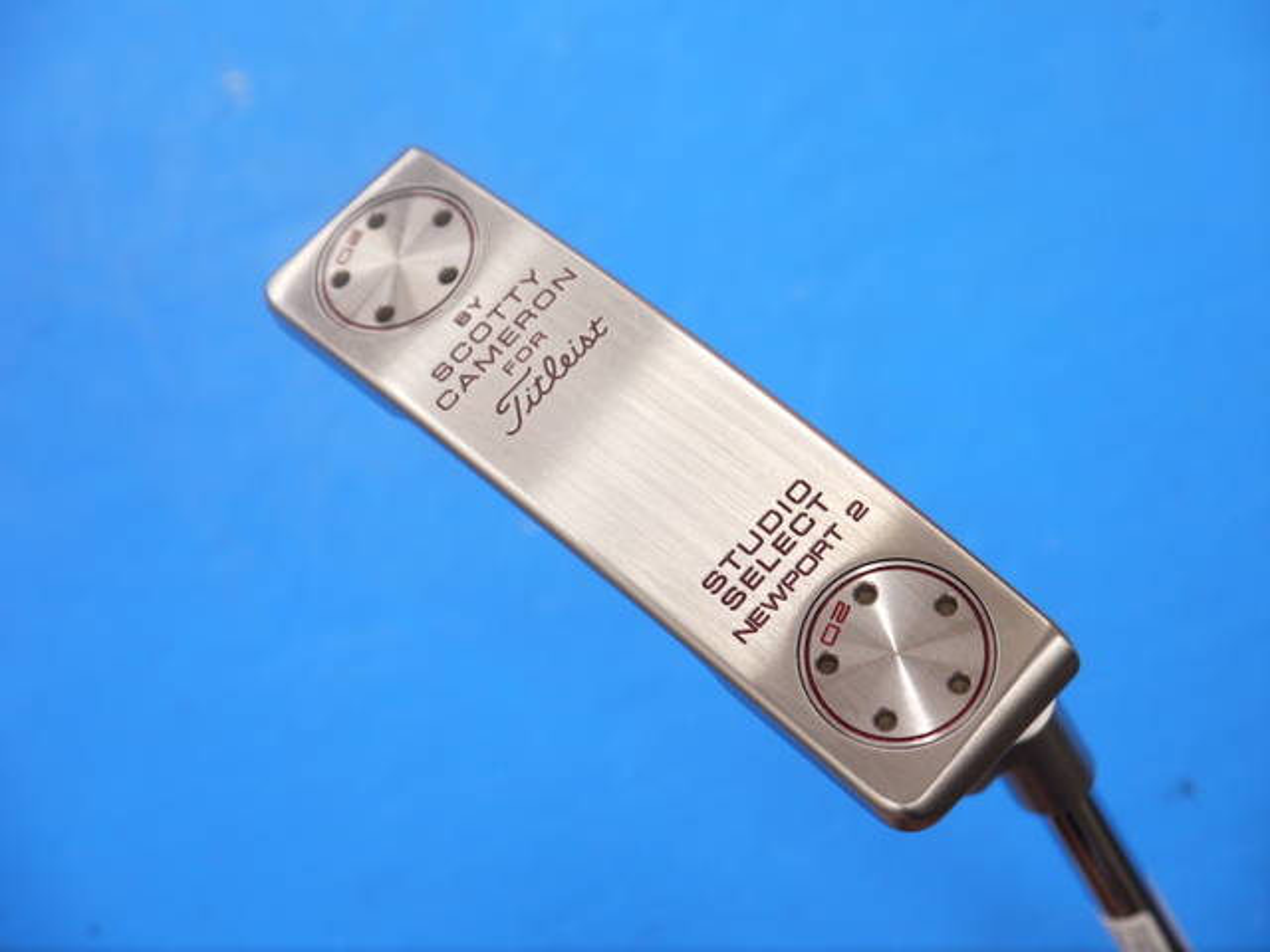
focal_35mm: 84
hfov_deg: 23.3
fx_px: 3082
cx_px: 635
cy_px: 476
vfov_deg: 17.6
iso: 500
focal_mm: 42
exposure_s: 1/80
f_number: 5.6
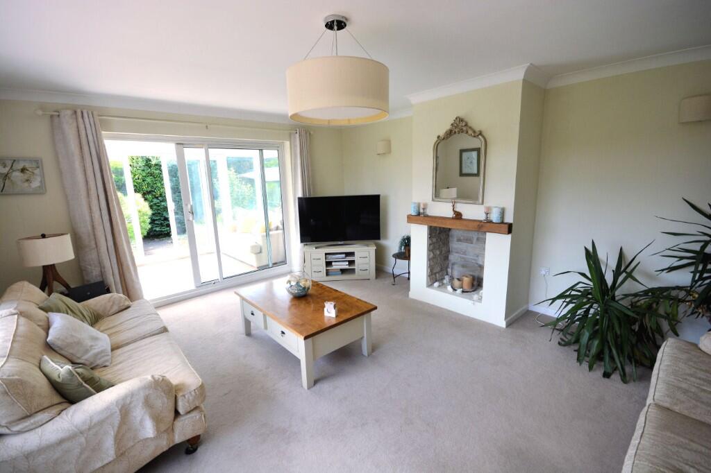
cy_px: 236
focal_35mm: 15
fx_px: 296
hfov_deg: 100.4
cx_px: 356
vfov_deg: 77.3
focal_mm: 10
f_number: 8
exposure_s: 1/80
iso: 400
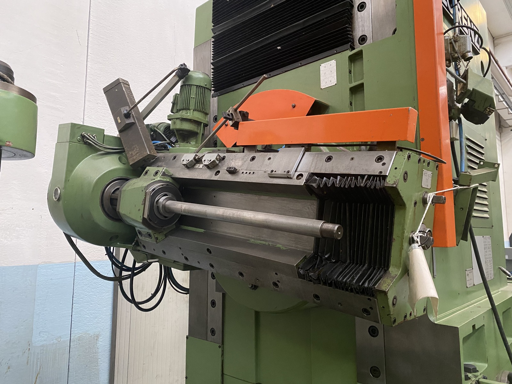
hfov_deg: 67.3
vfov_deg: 53.1
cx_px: 256
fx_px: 385
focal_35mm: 26
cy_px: 192
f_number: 1.8
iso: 400
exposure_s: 1/50
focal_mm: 4.25
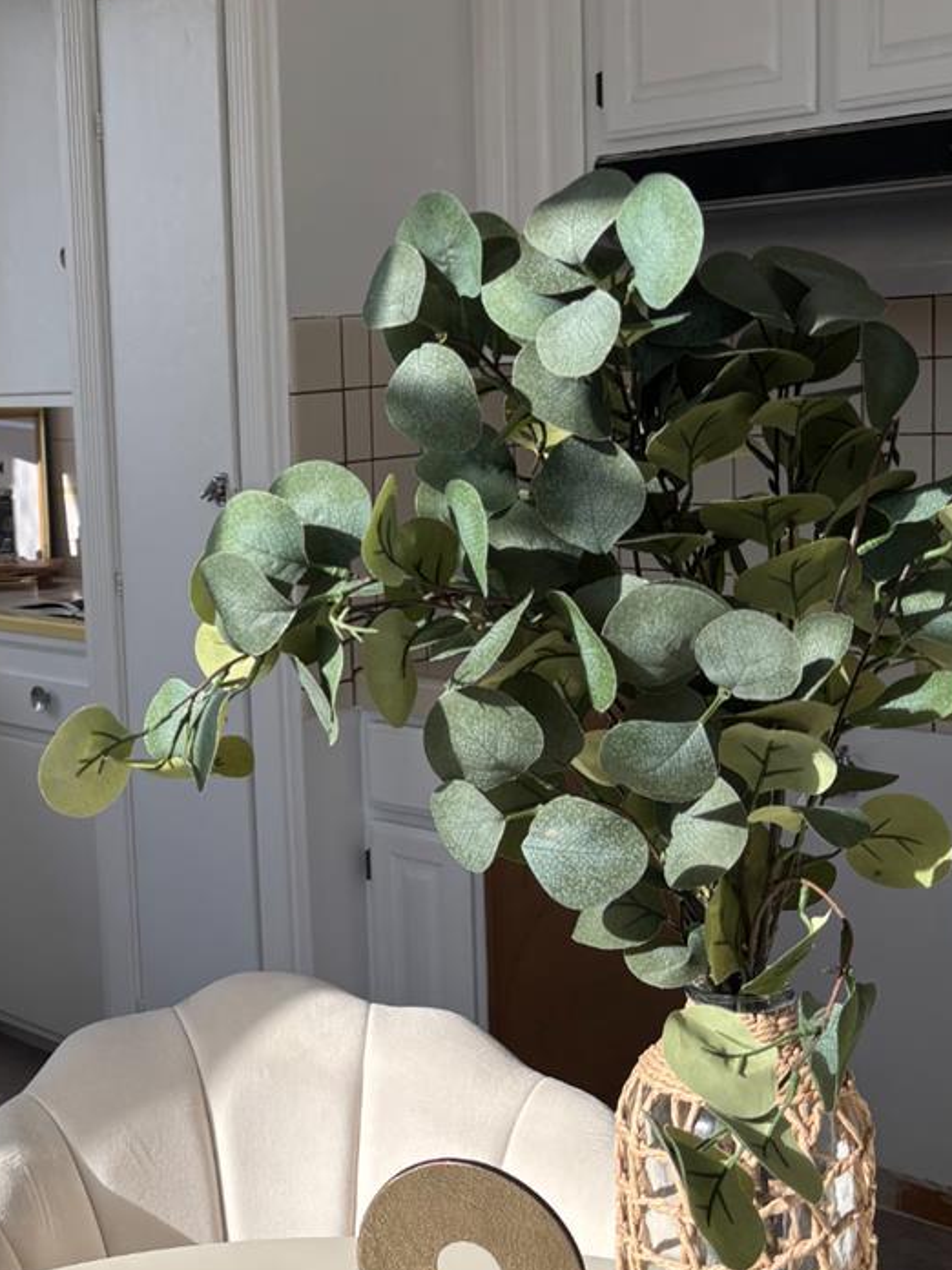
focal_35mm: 56
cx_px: -16
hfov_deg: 24.8
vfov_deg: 34.3
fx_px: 2053
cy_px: 592
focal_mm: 5.96
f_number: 1.6
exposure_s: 1/2342
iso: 50
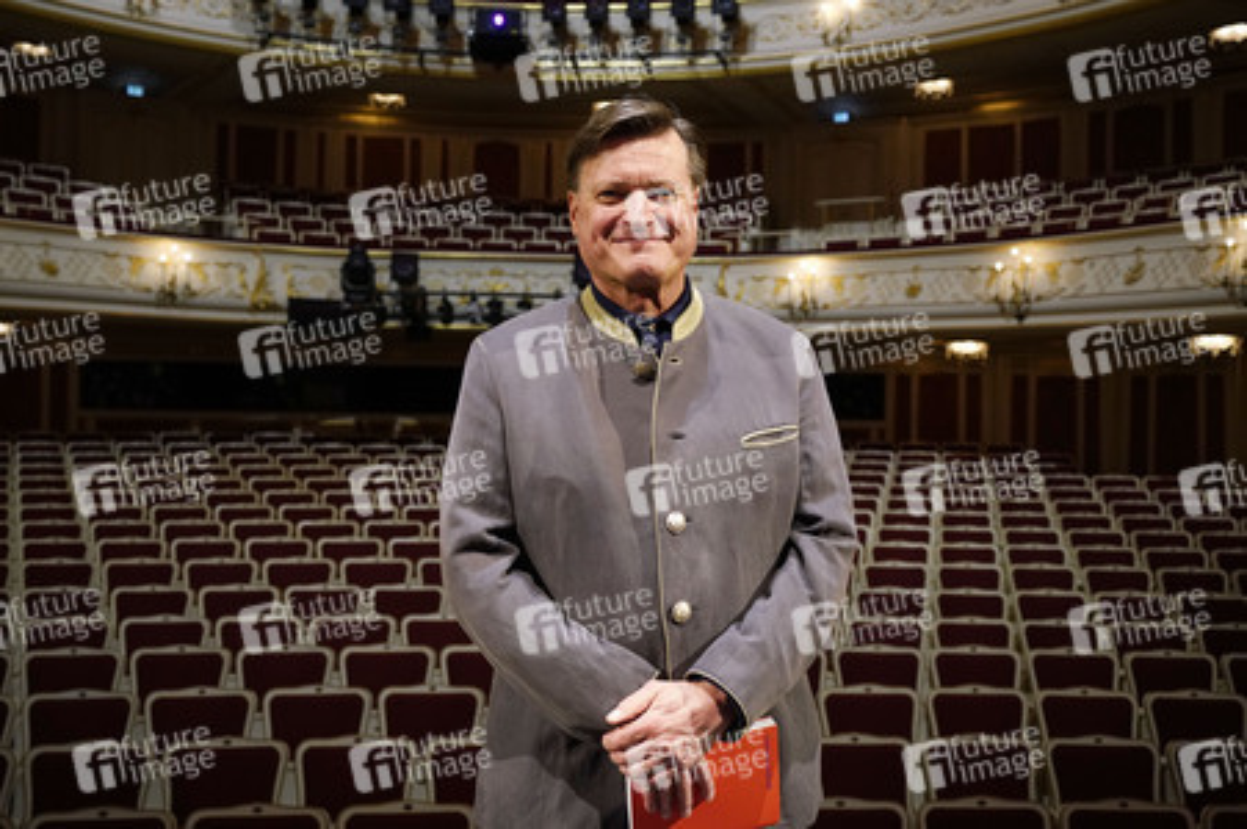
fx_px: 1211
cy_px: 414
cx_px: 624
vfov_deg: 37.8
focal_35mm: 35
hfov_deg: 54.5
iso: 1600
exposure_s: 1/100
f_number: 4.5
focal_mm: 35
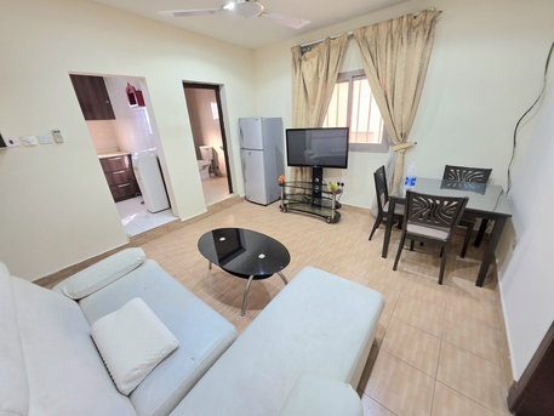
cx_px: 277
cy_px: 208
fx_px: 208
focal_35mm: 13
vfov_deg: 89.9
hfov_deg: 106.2
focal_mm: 2.2
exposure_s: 1/101
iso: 125
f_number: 1.9
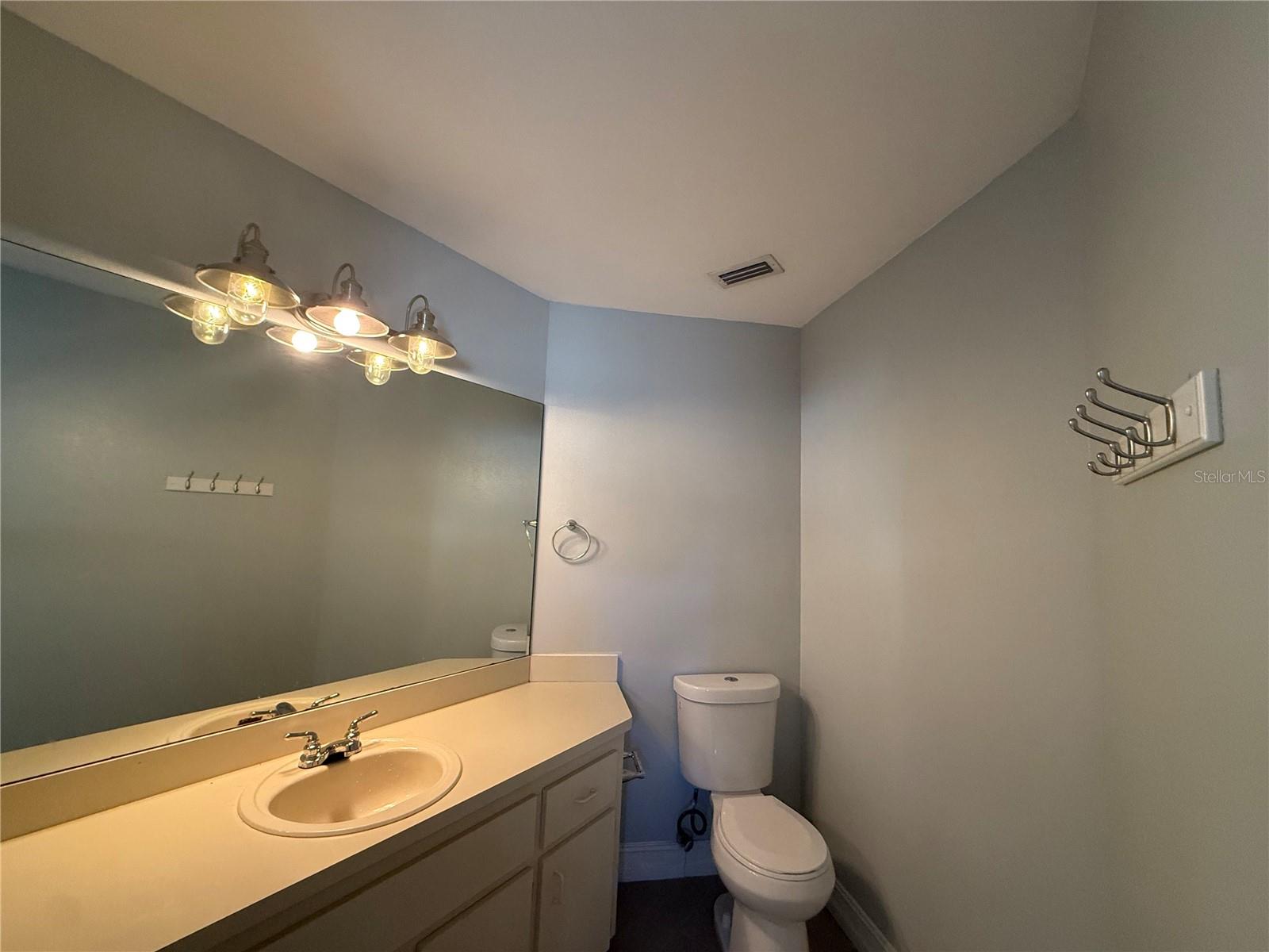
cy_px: 476
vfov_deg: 85.7
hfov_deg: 102.1
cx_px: 634
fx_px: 513
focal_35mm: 14
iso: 320
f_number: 2.2
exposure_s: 1/60
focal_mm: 2.22
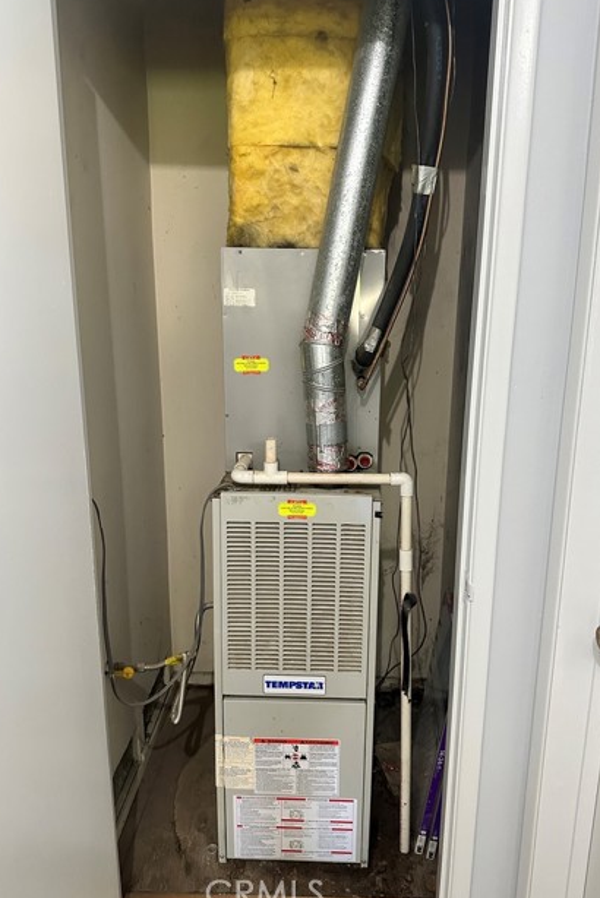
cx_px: 329
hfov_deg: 49.5
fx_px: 649
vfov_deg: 69.4
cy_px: 446
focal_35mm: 26
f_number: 1.78
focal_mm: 6.86
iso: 500
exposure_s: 1/60
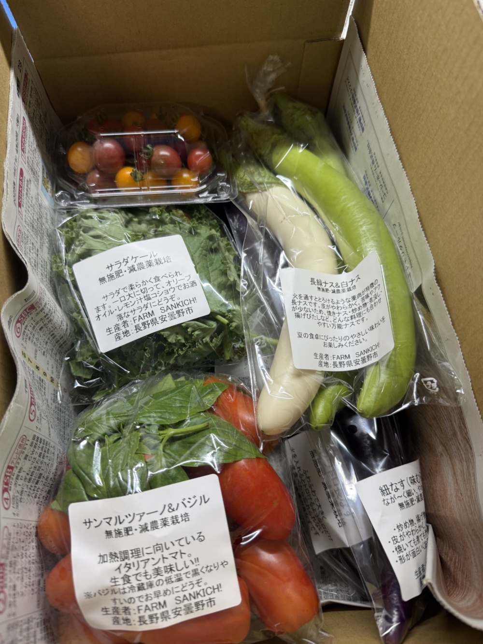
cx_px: 242
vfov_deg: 71.6
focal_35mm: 24
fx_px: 446
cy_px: 322
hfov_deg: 56.8
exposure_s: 1/120
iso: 160
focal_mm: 6.76
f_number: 1.78
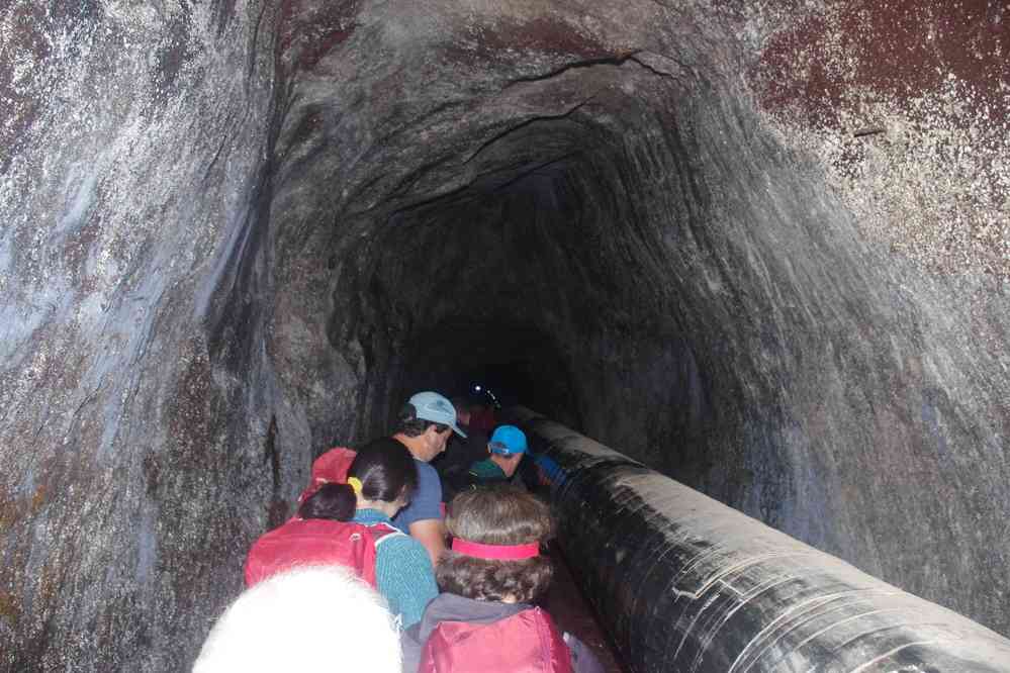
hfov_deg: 61.9
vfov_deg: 43.6
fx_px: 842
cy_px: 336
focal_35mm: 30
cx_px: 505
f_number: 7.1
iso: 3200
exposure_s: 1/50
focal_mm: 20
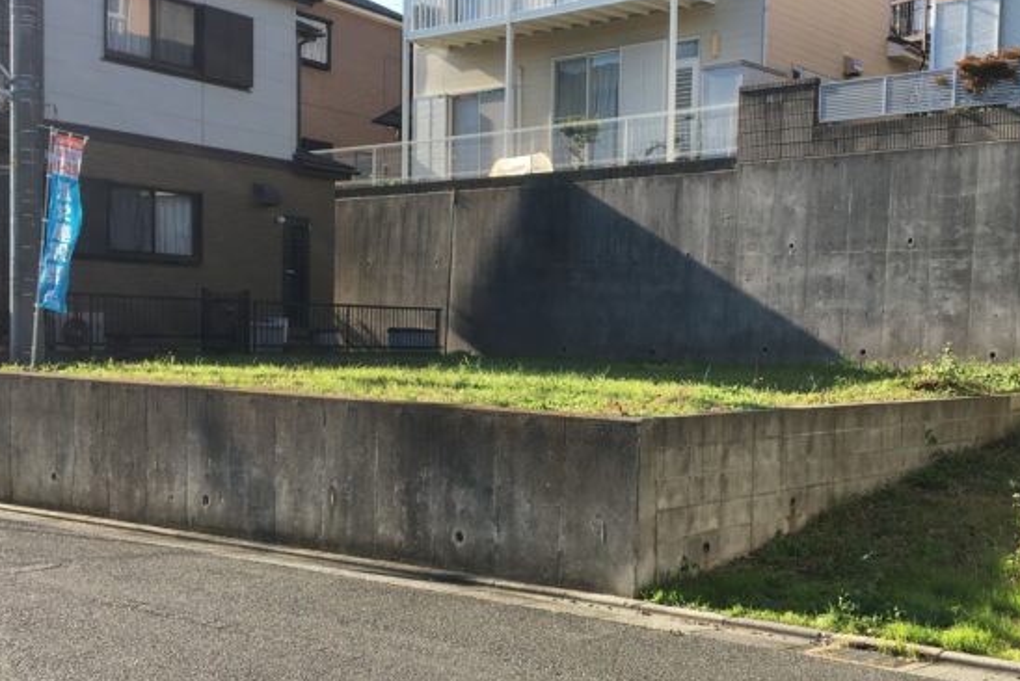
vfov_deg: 30.5
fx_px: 1247
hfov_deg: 44.3
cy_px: 380
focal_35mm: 44
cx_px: 596
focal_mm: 4.15
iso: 25
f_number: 2.2
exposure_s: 1/725
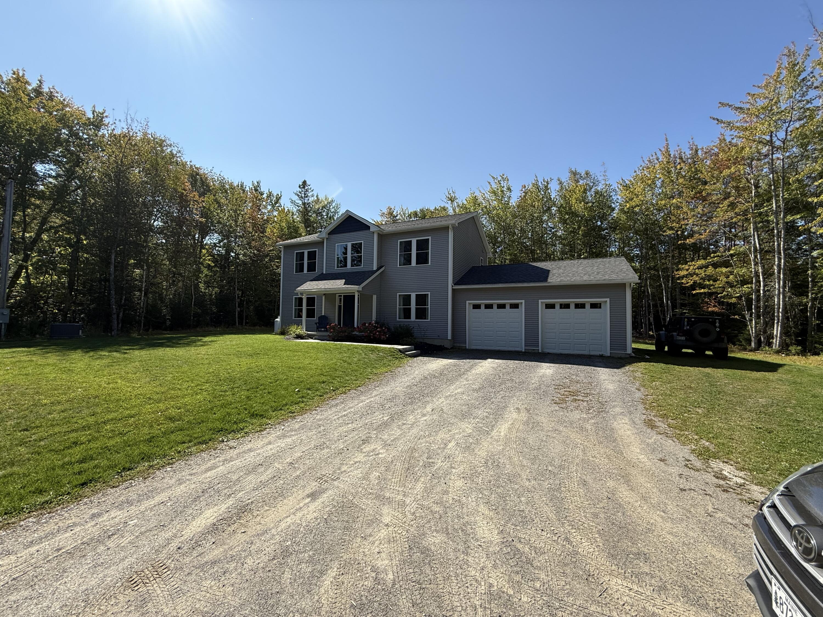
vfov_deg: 85.7
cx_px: 412
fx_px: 333
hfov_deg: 102.1
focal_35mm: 14
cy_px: 308
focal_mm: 2.22
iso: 50
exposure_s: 1/1431
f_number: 2.2
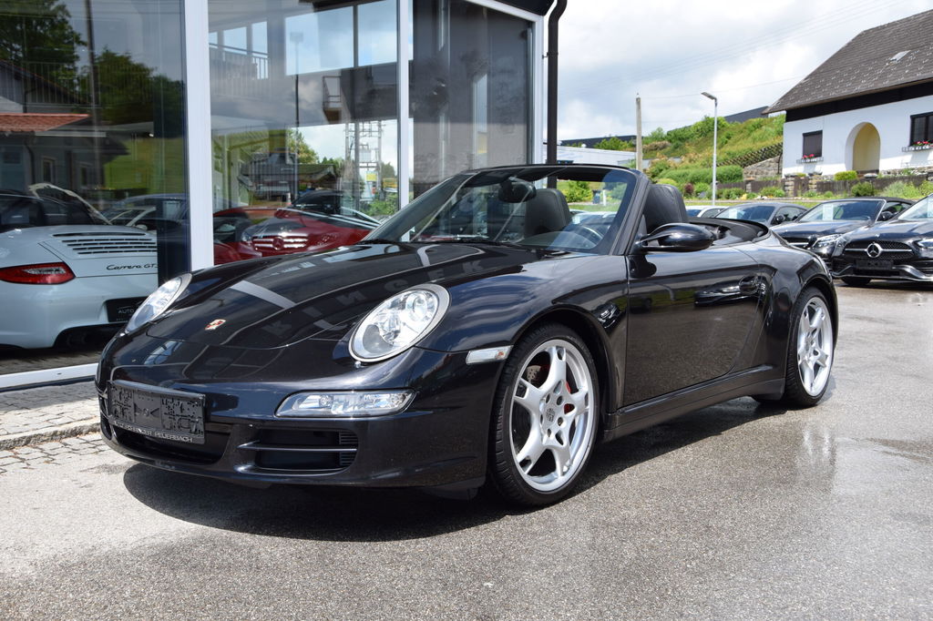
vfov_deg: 35.5
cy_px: 310
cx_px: 466
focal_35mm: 38
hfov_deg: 51.3
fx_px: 972
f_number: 9
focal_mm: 25
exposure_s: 1/320
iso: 200
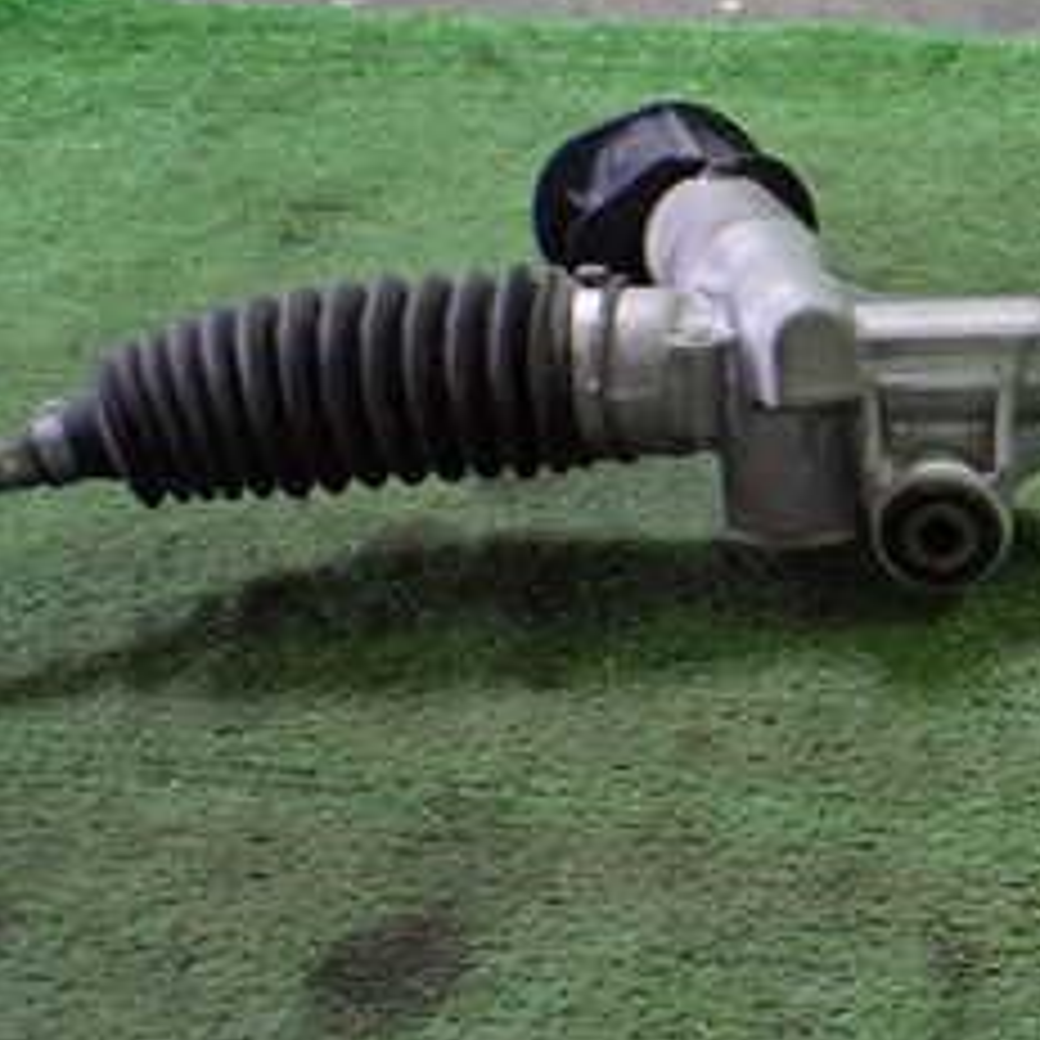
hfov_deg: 22.4
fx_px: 2345
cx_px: 1342
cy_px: 441
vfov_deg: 25.0
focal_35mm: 69
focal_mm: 5.4
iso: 800
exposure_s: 1/100
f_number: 2.3
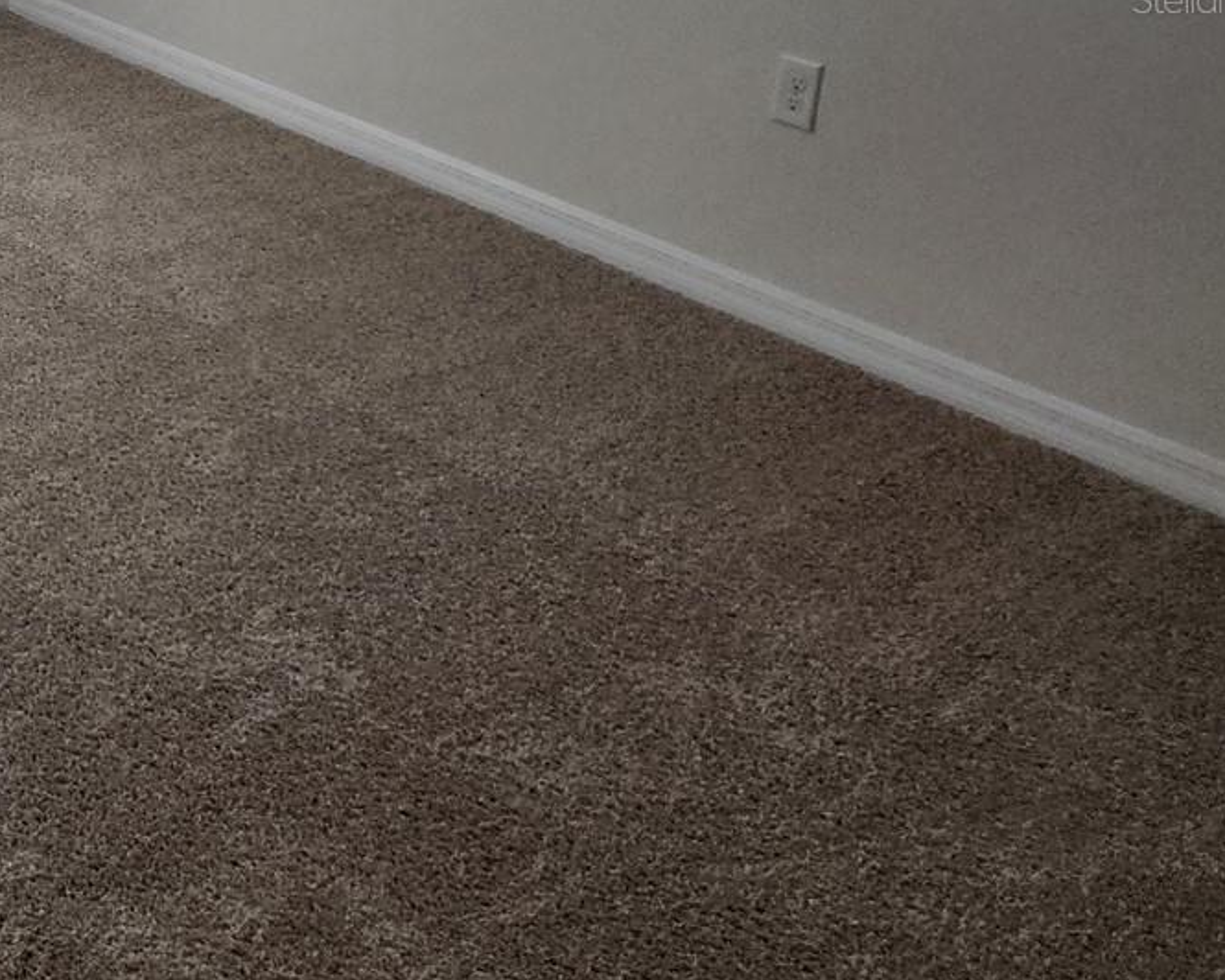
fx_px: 1958
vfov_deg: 26.6
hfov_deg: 30.5
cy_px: -2
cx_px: -168
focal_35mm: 54
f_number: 1.8
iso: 200
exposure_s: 1/180
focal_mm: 6.4
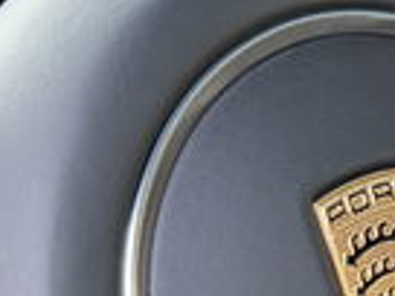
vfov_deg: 10.4
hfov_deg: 12.7
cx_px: 784
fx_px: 1552
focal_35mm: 136
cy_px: 505
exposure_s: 1/72
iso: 200
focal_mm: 6.76
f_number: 1.78
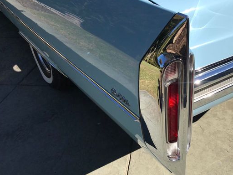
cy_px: 67
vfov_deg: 40.5
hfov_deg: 52.2
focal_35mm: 35
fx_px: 236
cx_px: 141
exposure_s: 1/2994
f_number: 1.8
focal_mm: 3.99
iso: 20
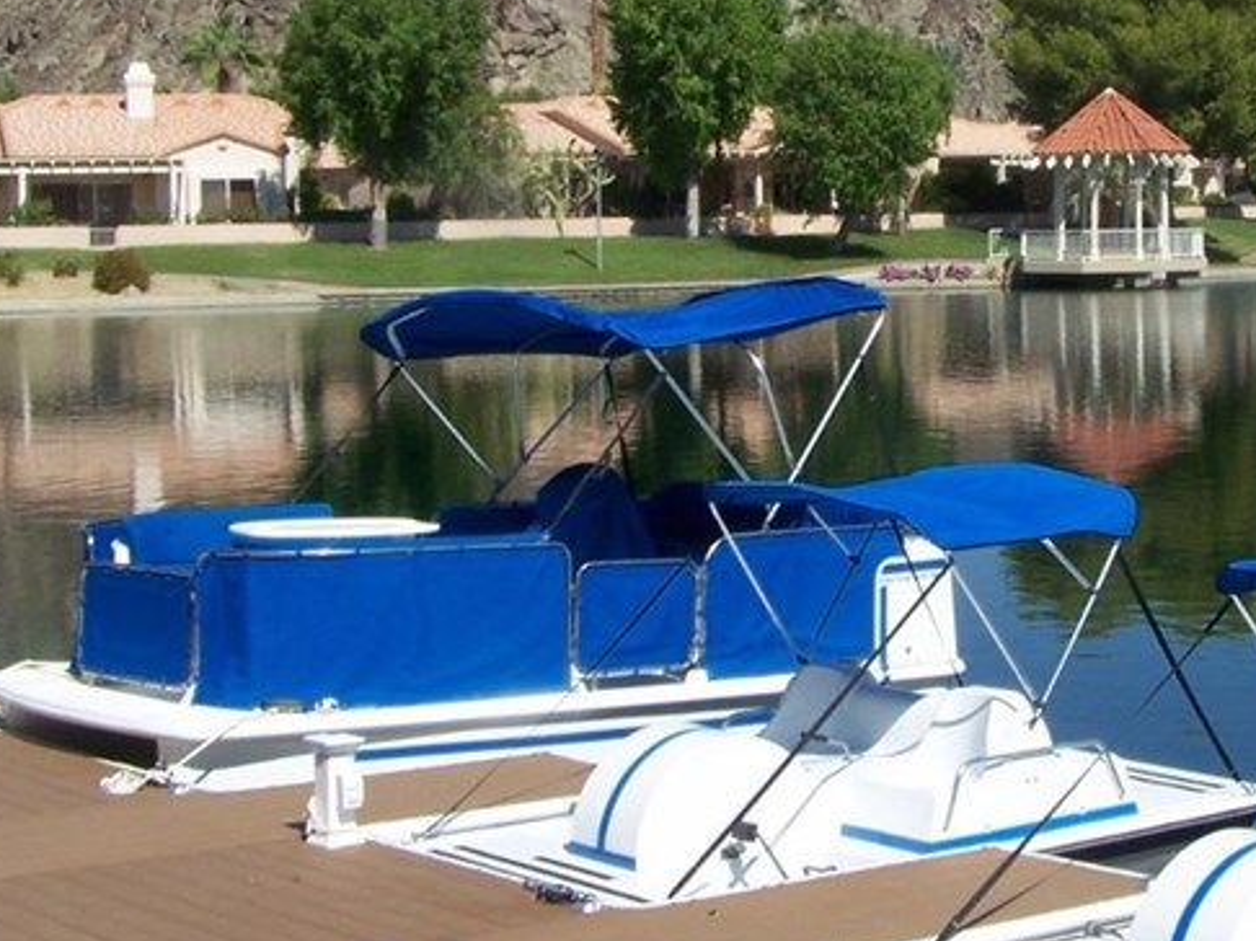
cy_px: 371
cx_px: 954
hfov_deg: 24.1
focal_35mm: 80
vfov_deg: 18.4
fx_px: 2901
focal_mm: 6.3
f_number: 5.6
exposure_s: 1/800
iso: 80
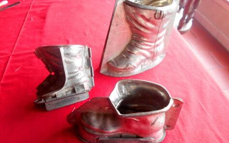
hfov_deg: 66.5
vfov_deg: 44.5
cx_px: 116
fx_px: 175
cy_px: 66
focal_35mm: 28
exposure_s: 1/30
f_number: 3.2
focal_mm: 4.6
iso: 220
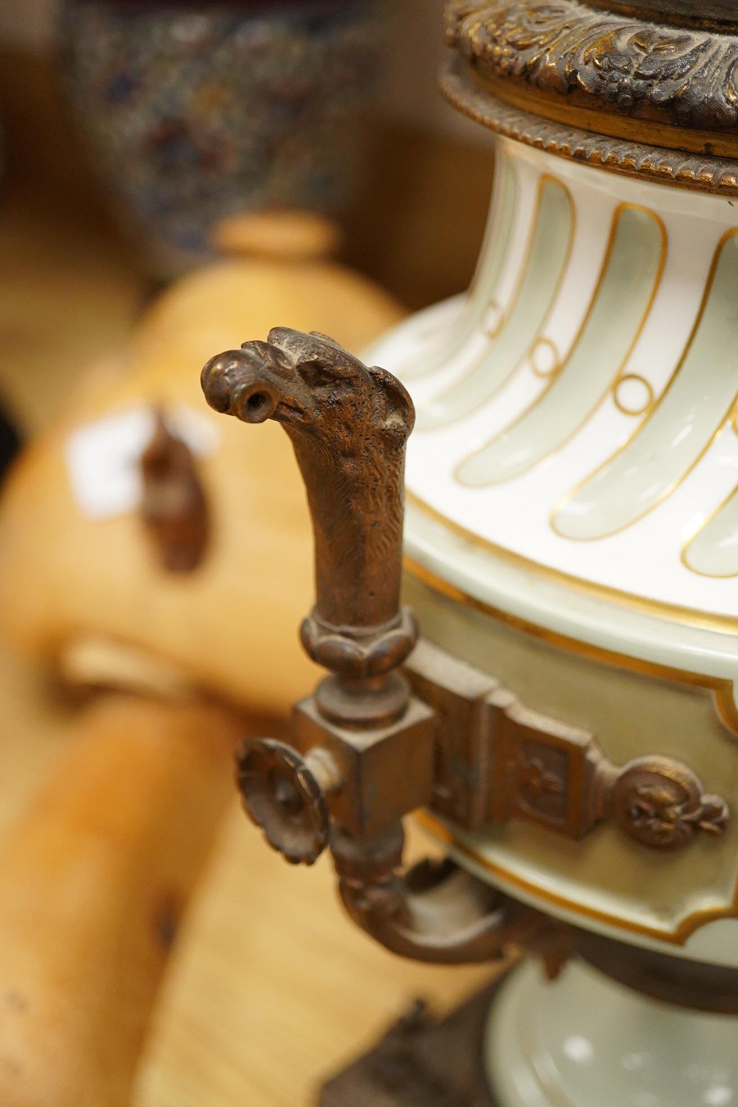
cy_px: 554
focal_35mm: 45
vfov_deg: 43.6
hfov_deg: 29.9
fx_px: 1384
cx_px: 369
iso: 2500
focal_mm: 30
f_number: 3.5
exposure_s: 1/320
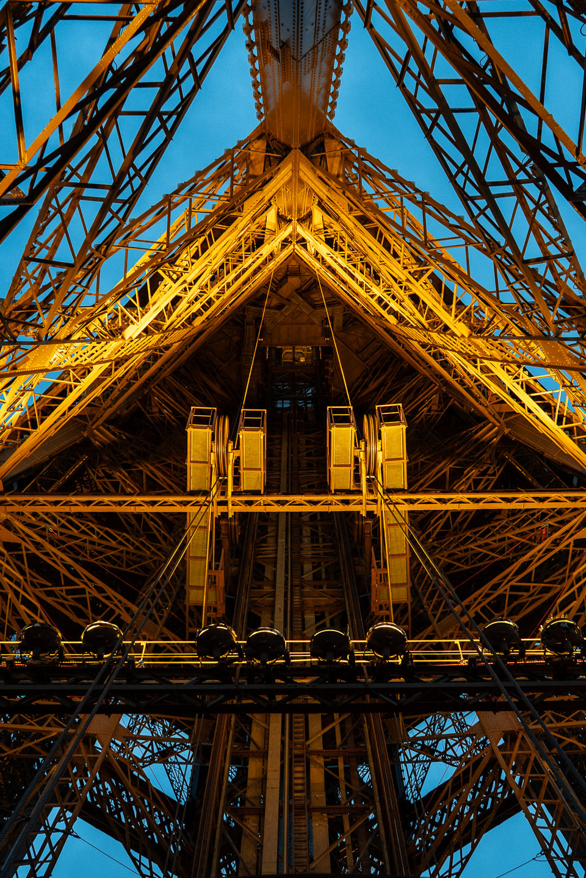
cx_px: 293
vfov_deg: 55.1
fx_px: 842
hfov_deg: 38.4
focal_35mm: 34
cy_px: 439
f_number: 5.6
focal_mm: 23
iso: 800
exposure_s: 1/80
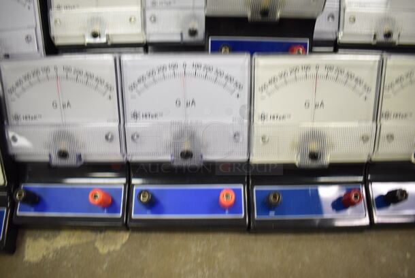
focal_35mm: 27
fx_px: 312
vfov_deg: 48.0
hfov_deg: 67.3
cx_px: 208
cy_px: 139
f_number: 4
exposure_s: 1/60
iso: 900
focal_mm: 18
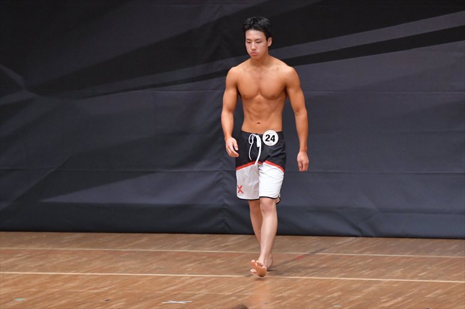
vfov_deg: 4.6
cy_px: 154
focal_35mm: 300
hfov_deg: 6.9
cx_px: 232
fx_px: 3873
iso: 6400
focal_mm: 200
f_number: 5.6
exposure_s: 1/400
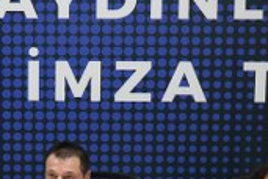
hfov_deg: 18.1
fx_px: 834
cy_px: 211
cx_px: 52
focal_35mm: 112
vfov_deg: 12.0
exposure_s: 1/320
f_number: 4
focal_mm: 30
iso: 2500
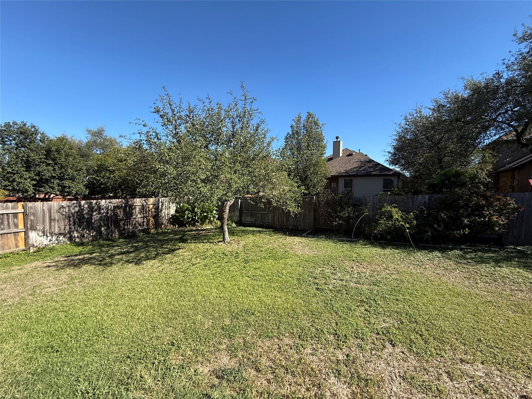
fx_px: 215
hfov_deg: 102.1
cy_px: 200
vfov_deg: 85.7
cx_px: 266
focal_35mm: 14
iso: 50
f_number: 2.2
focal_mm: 2.22
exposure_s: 1/955
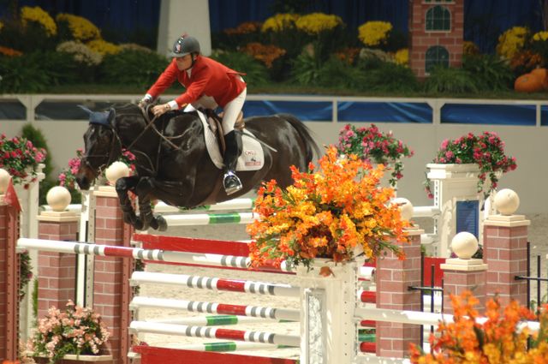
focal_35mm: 450
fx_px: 6841
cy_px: 182
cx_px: 274
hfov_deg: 4.6
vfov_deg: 3.0
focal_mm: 300
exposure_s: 1/250
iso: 400
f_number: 5.6
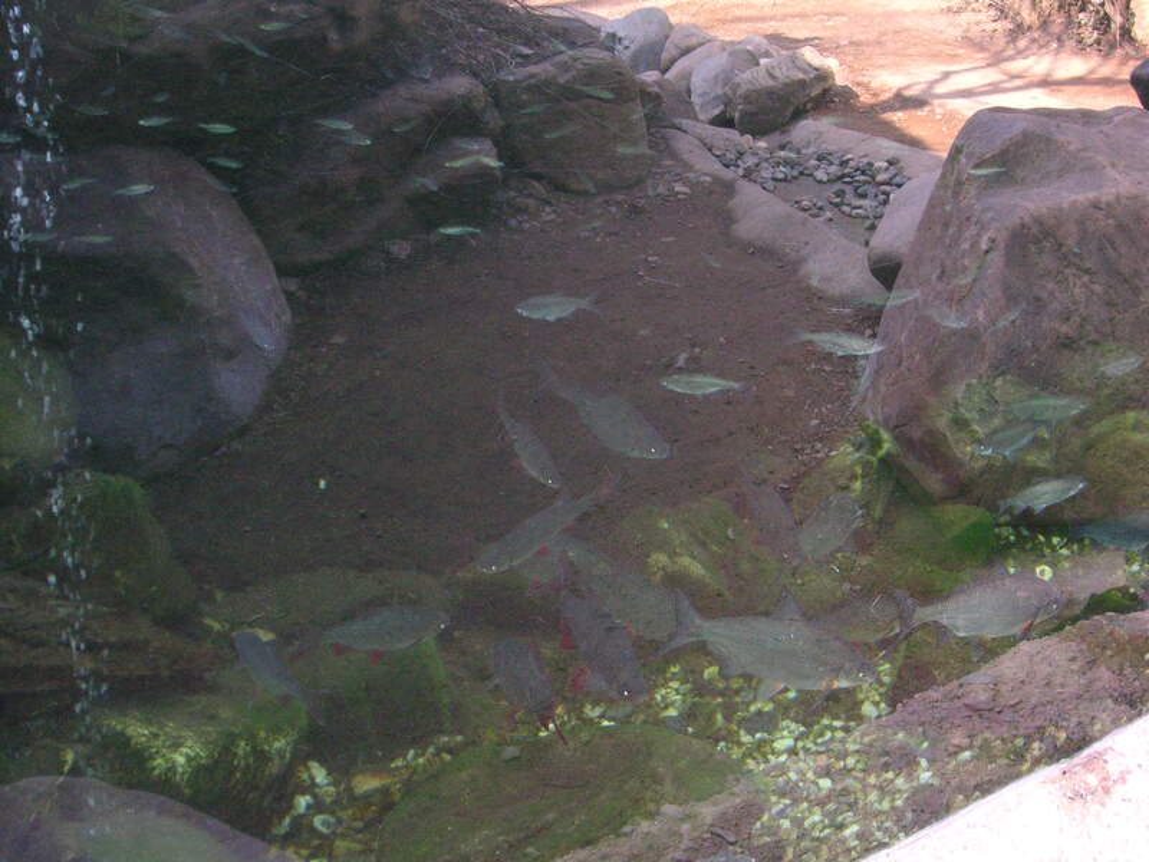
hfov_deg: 43.9
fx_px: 1427
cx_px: 574
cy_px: 431
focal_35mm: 43
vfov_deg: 33.6
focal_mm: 7.2
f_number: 3.1
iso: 160
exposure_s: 1/45
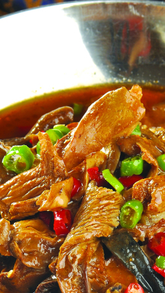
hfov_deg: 3.3
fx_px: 2854
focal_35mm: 367
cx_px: 122
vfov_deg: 5.9
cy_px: 190
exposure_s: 1/125
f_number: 13
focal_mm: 105
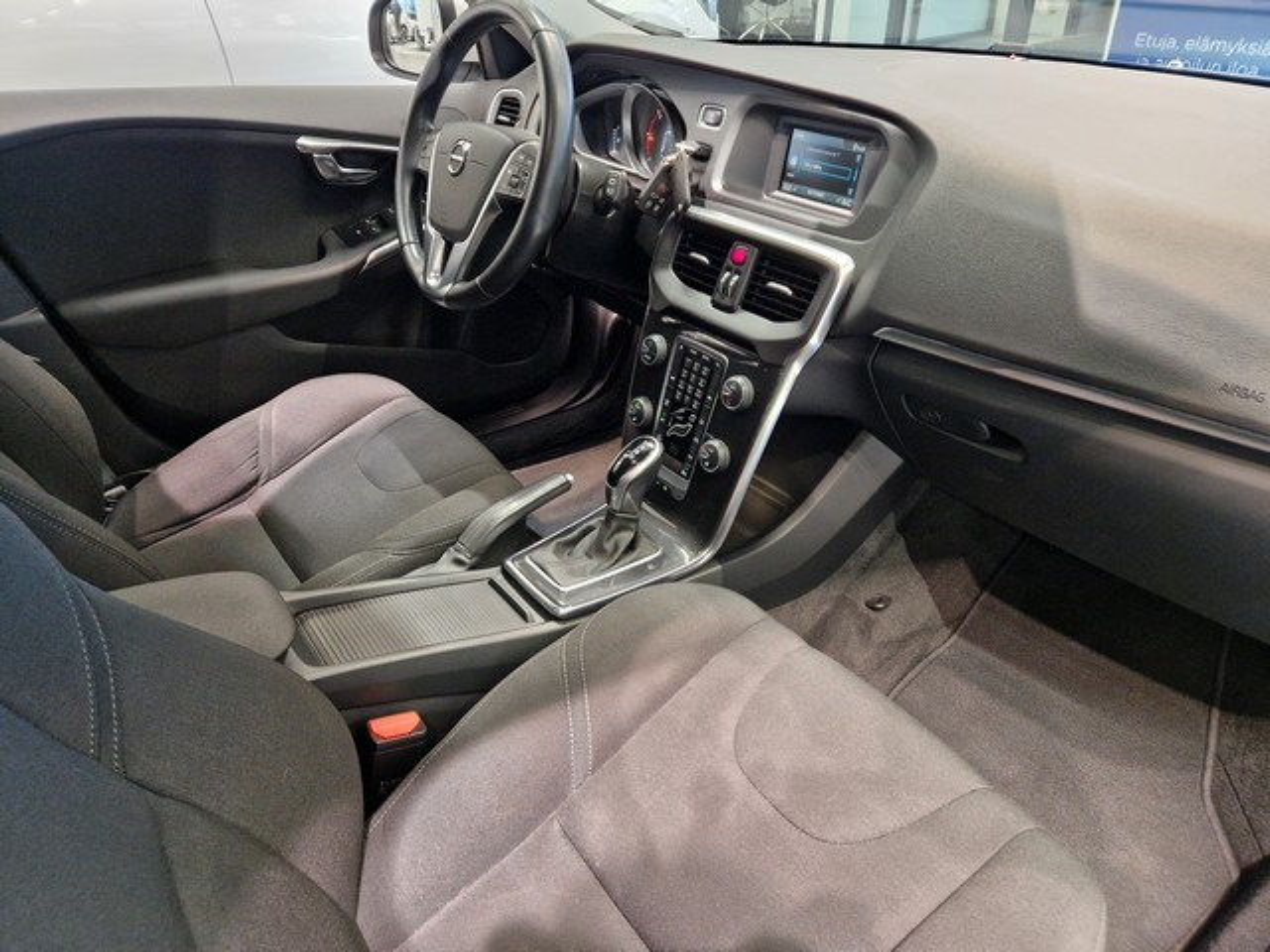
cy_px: 476
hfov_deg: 73.9
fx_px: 844
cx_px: 635
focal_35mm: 23
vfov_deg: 58.9
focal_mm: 5.4
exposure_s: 1/100
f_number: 1.8
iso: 800
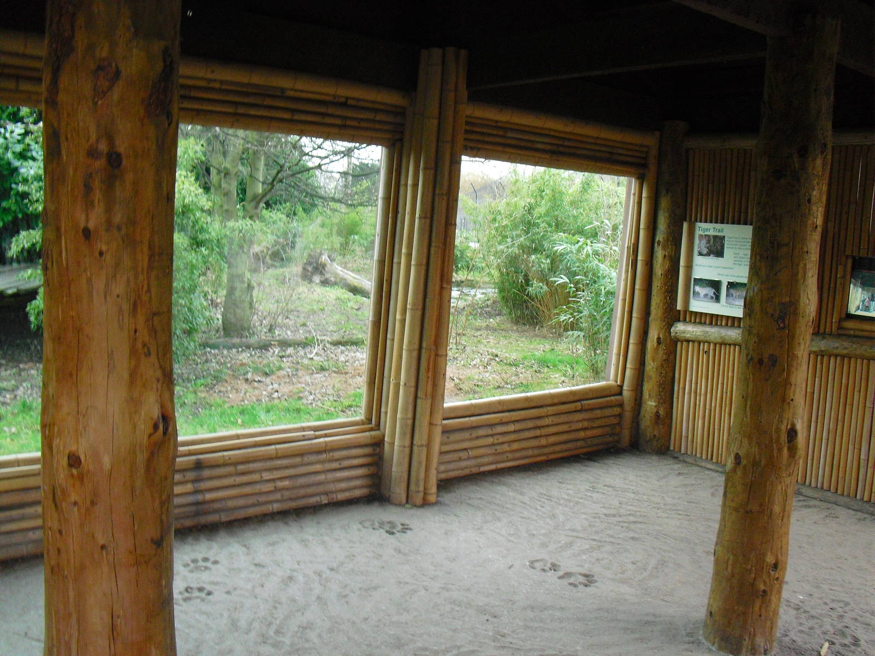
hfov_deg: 51.4
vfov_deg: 39.7
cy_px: 328
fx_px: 910
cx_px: 438
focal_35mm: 36
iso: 400
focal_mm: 6.3
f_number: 3.1
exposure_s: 1/60
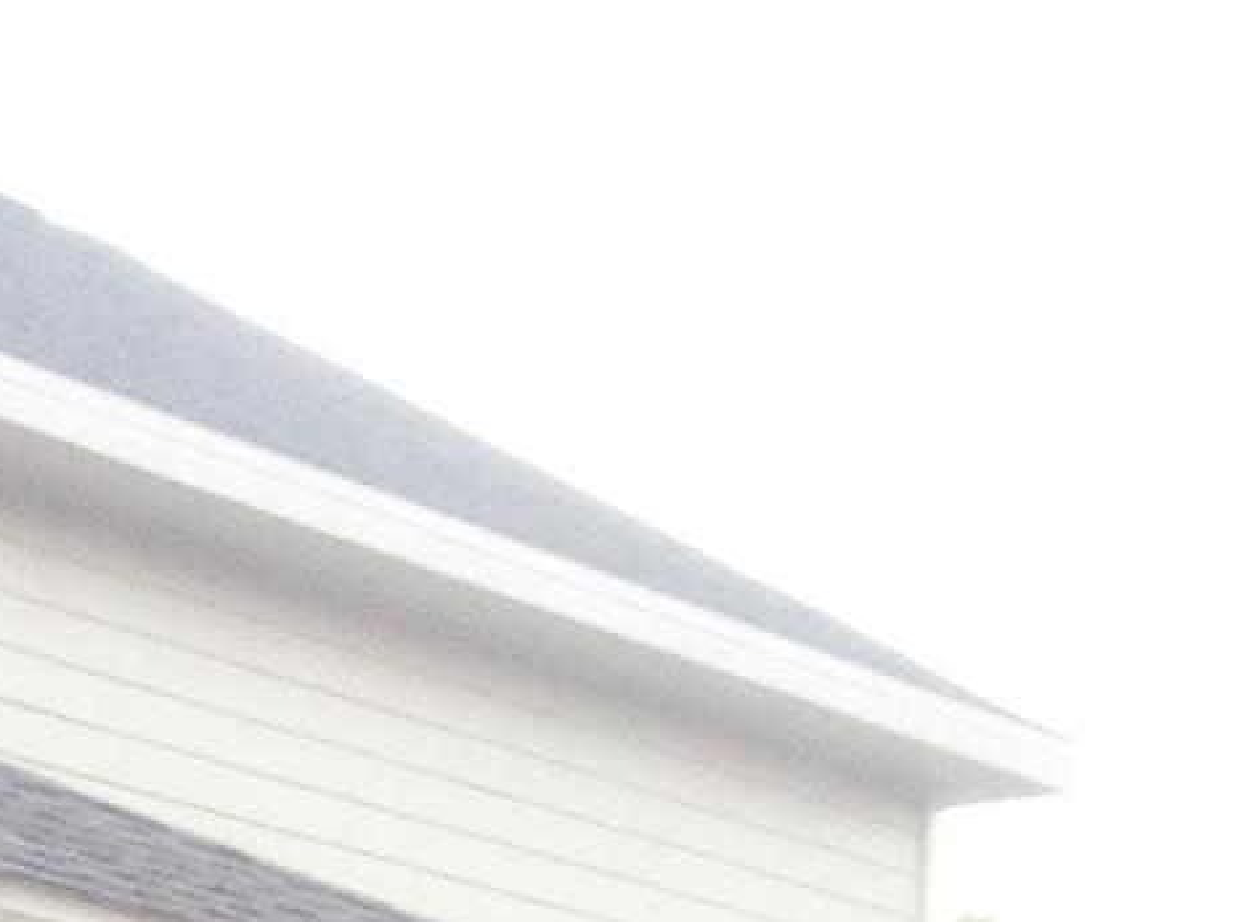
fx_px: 8044
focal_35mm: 226
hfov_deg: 8.2
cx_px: -1429
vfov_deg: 6.1
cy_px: 2681
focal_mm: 4.28
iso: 64
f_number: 2.4
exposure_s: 1/120
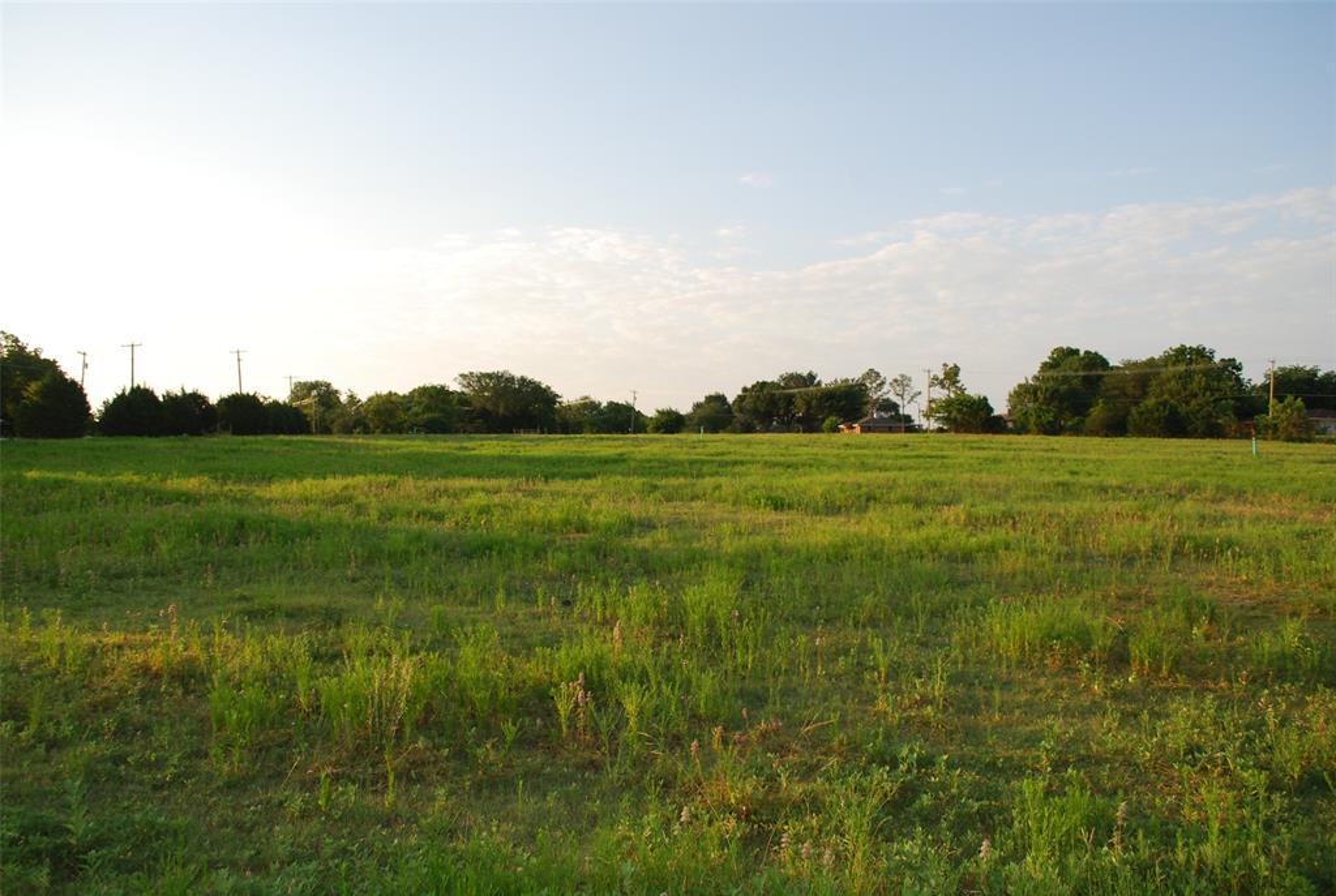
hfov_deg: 67.3
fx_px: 1004
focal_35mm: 27
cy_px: 448
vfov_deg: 48.1
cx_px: 668
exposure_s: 1/200
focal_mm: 18
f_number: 4.5
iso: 100
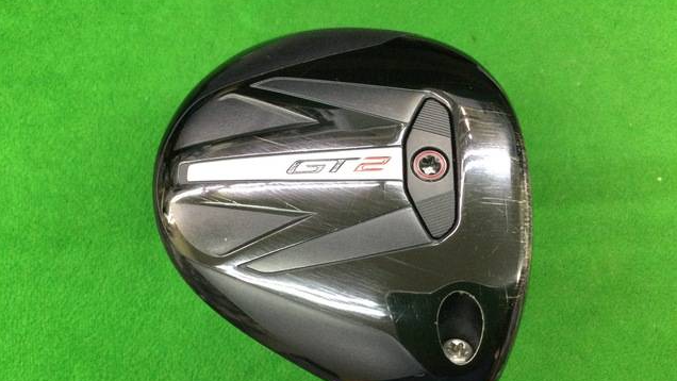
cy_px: 243
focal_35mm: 34
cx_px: 337
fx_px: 610
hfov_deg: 58.0
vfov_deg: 34.5
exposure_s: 1/30
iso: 200
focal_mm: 3.3
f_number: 2.4
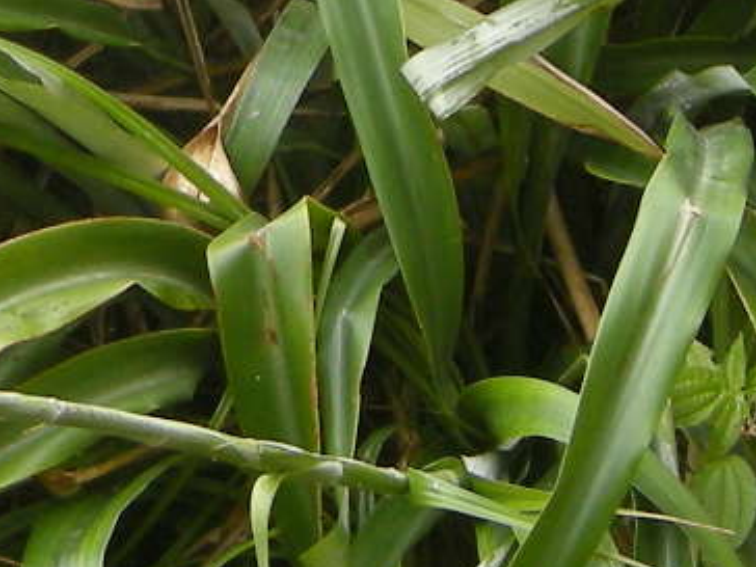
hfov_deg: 8.6
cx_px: 143
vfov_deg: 6.4
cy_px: -96
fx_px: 5045
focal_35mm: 231
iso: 64
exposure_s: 1/84
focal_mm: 7.5
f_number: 3.4
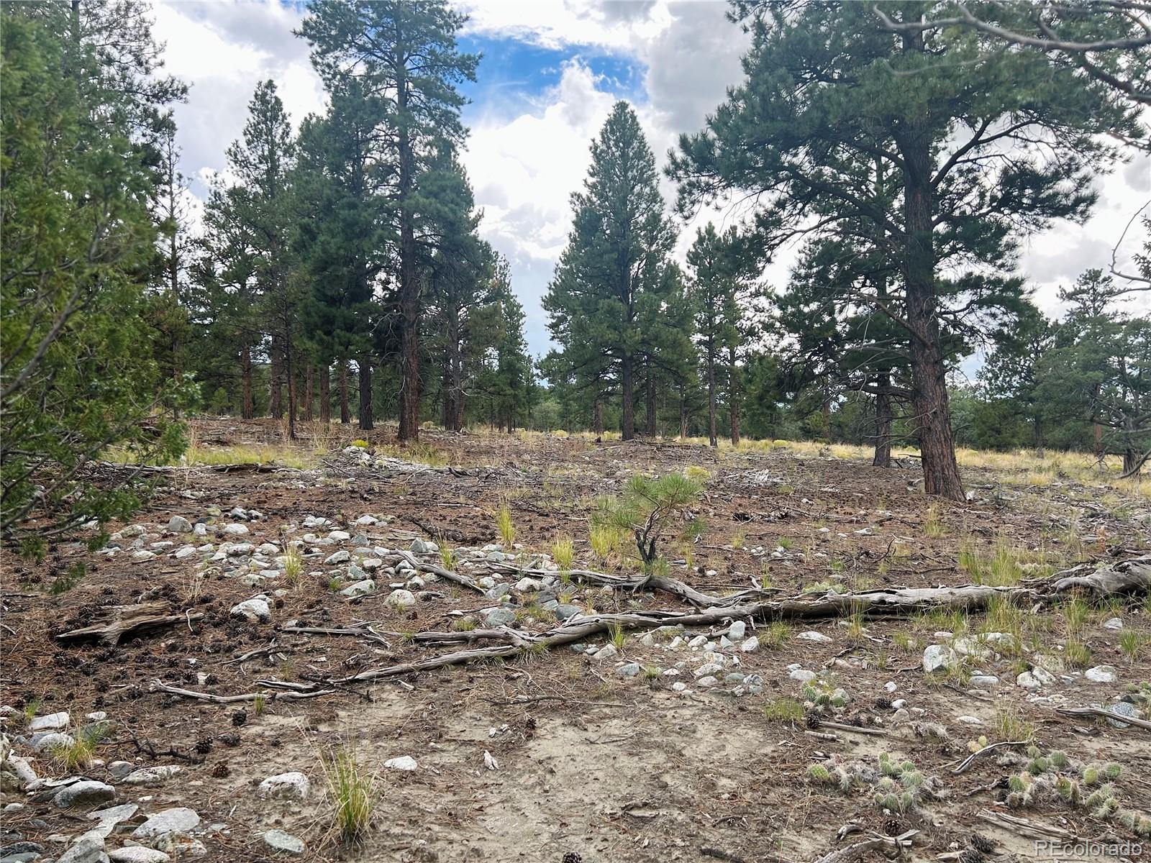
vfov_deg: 53.1
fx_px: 865
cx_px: 576
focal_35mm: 26
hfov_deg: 67.3
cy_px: 432
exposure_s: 1/909
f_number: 1.5
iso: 50
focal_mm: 5.7
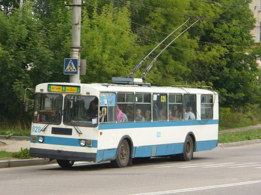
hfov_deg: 14.2
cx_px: 130
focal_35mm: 139
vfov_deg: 10.7
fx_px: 1048
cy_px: 97
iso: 80
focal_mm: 22.7
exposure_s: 1/200
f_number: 3.8
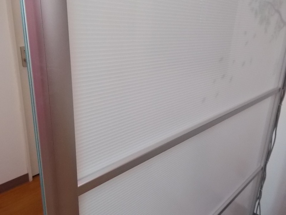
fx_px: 240
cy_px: 108
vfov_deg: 48.2
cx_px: 143
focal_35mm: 29
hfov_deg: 61.7
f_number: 3.3
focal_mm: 4.1
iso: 400
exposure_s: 1/250
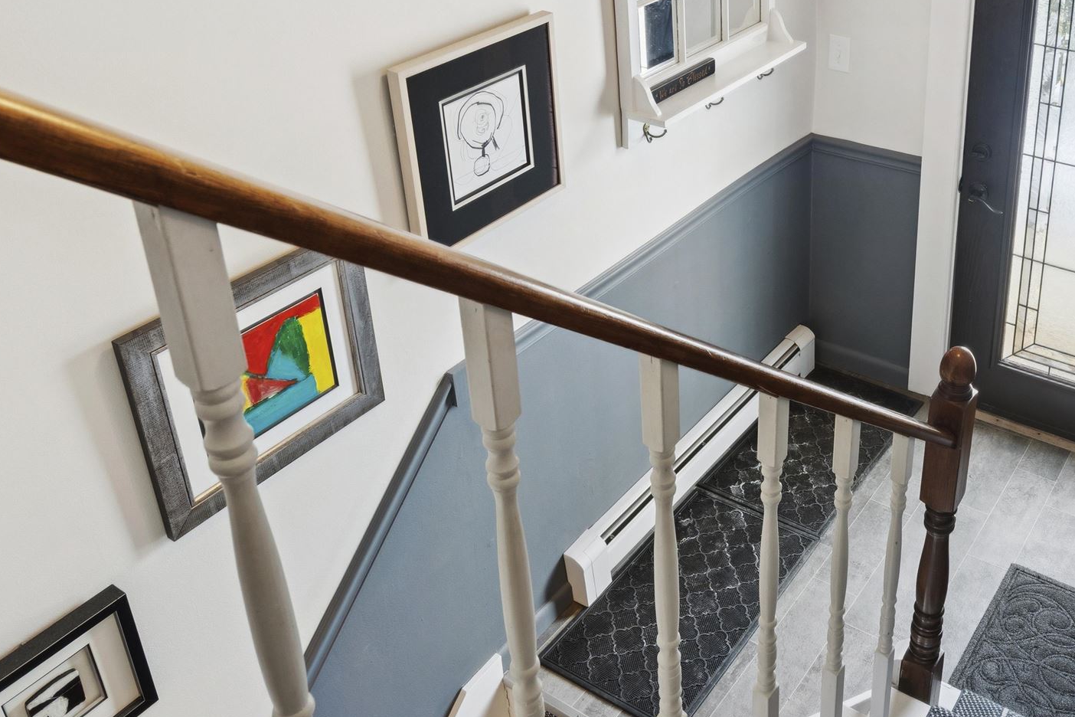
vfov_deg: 36.8
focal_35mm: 35
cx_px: 809
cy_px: 162
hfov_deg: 52.0
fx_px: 1045
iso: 640
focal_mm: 16
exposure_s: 1/8
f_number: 8
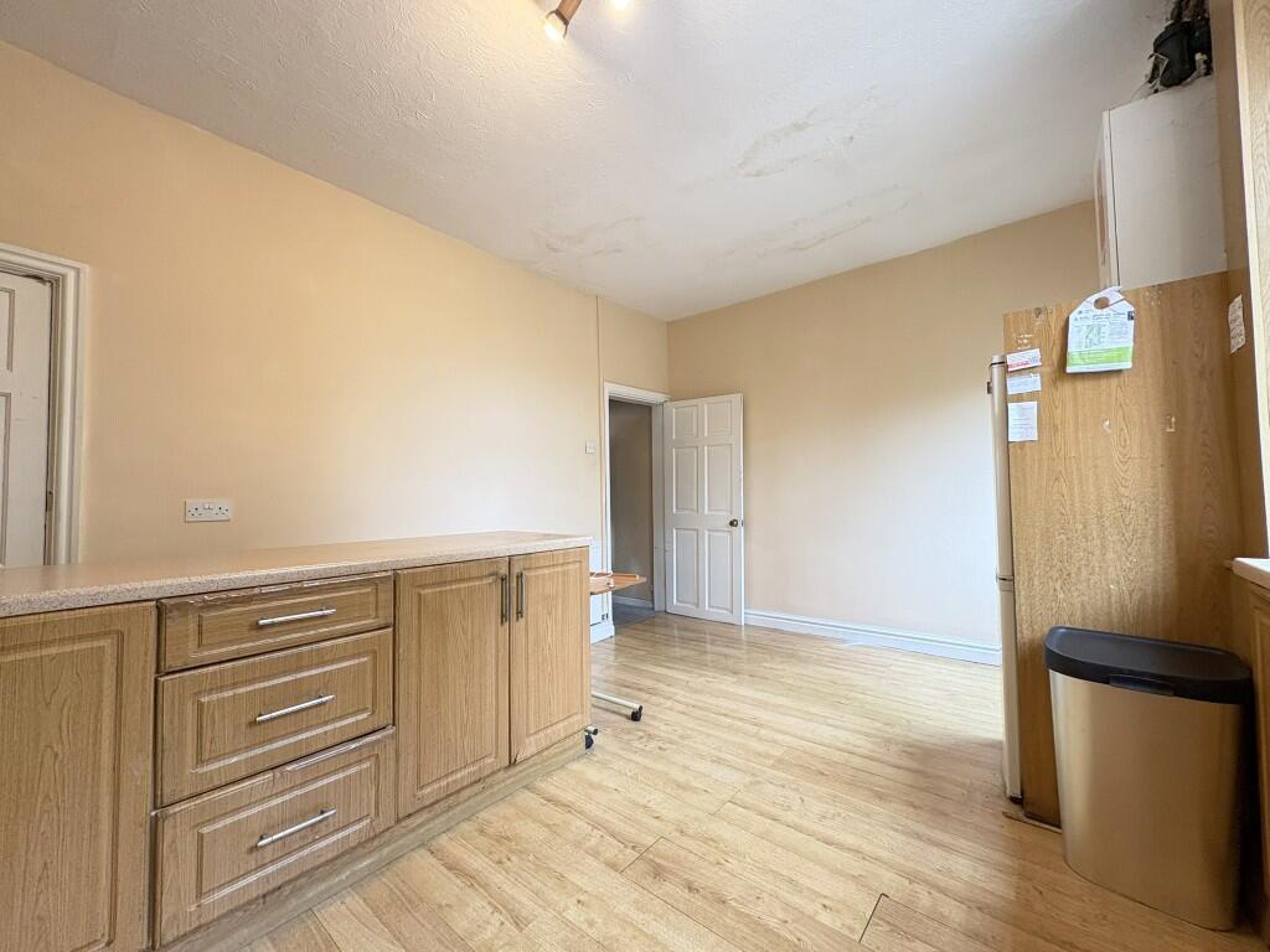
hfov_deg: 102.1
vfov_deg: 85.7
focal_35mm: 14
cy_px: 476
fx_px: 514
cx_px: 635
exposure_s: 1/64
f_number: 2.2
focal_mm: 2.22
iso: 250
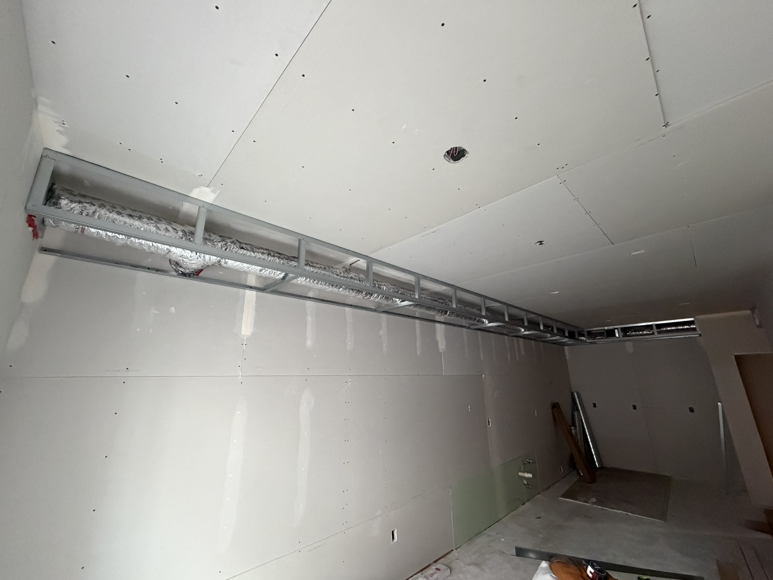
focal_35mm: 14
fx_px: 313
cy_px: 290
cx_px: 386
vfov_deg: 85.7
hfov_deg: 102.1
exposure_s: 1/60
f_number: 2.2
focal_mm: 2.22
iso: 800
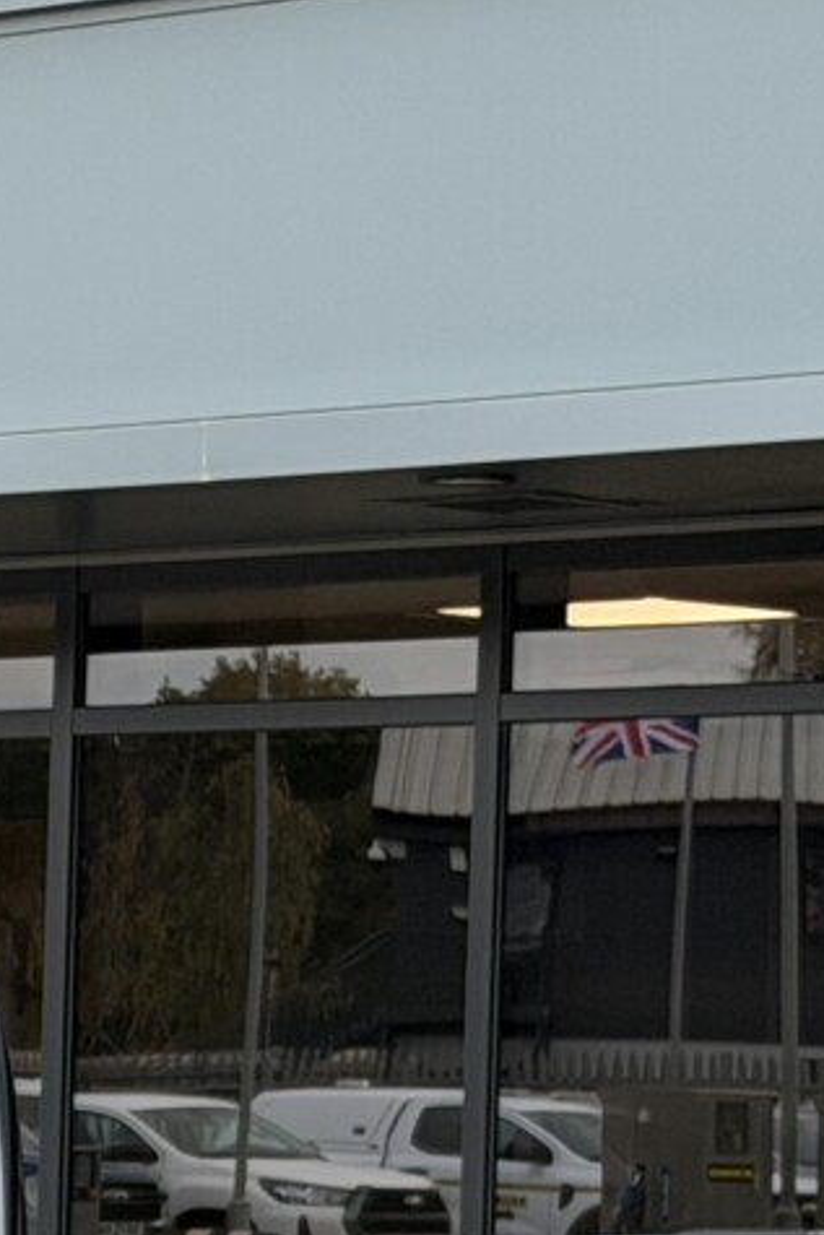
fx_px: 7204
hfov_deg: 6.4
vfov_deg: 9.7
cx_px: -785
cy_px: 1360
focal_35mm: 210
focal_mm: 6.76
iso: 64
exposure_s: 1/212
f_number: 1.78
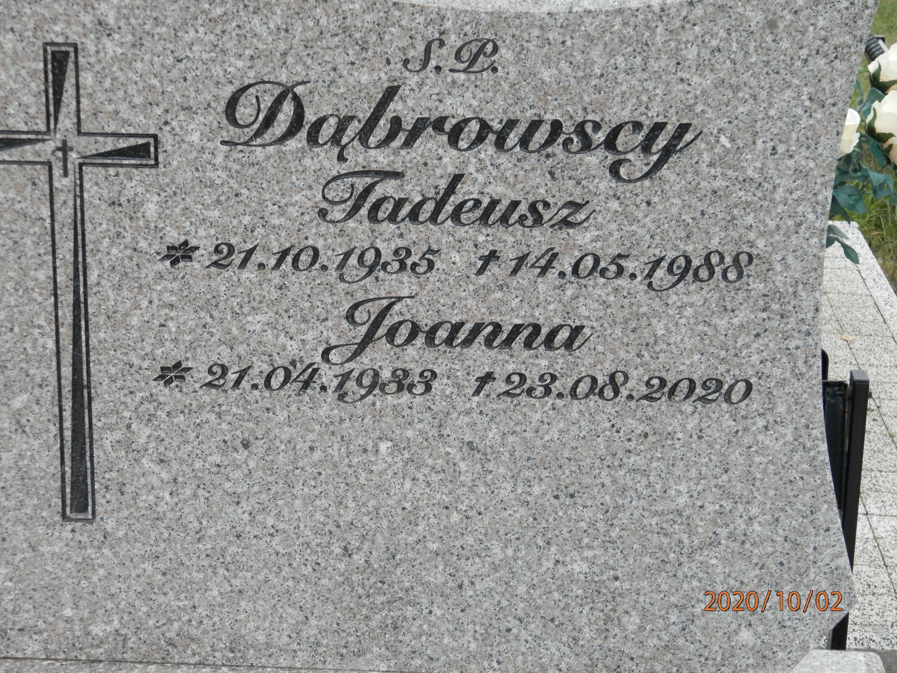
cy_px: 336
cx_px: 448
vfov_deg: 18.0
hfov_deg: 23.8
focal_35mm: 82
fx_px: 2125
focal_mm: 14.6
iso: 160
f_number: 4.2
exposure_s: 1/160
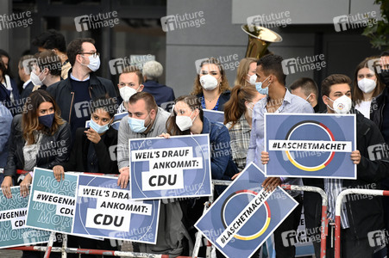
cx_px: 194
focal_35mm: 210
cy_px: 129
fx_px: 2267
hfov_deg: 9.8
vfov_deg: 6.5
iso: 5000
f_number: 6.3
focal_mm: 210
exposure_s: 1/500
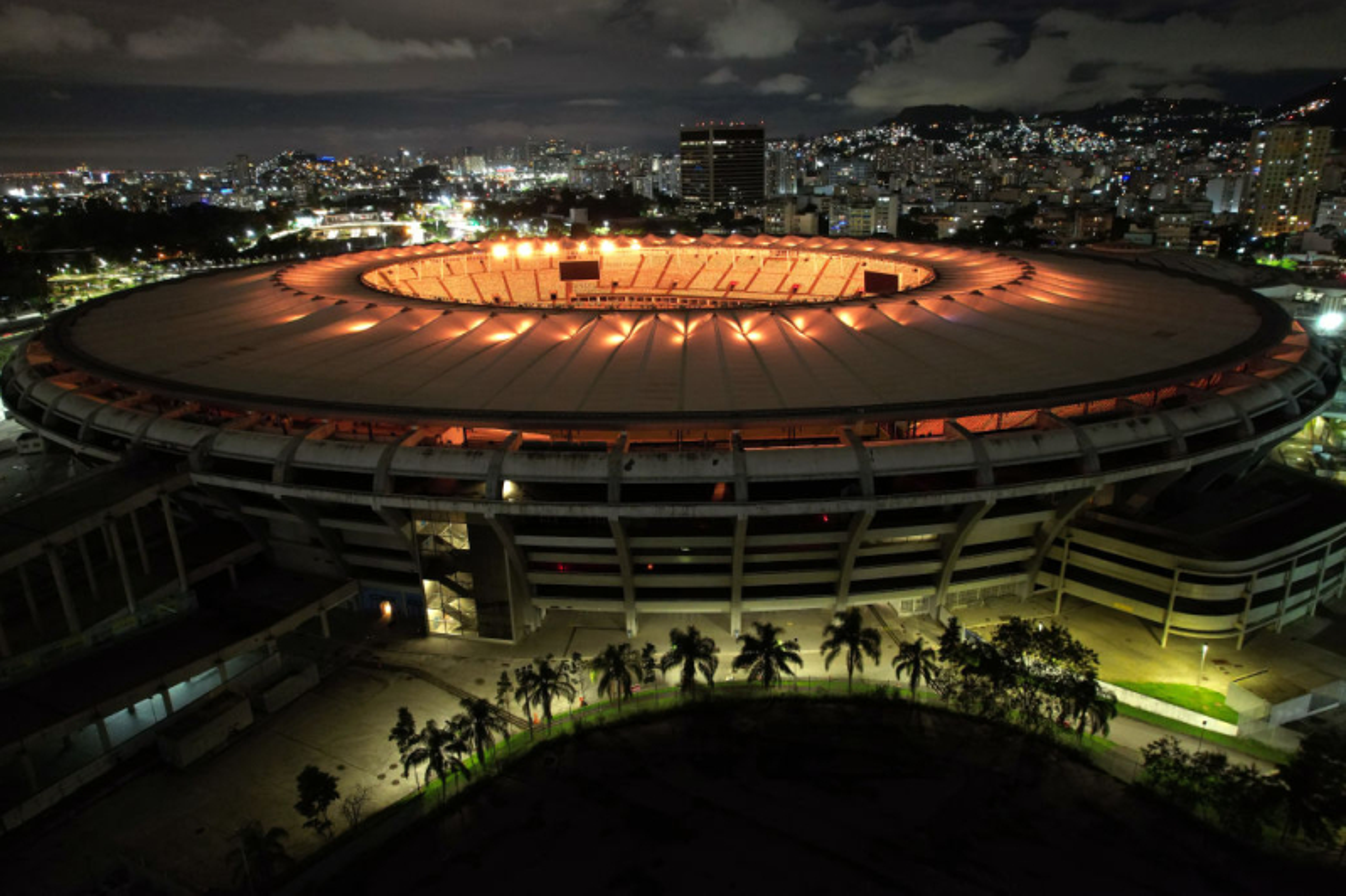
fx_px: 822
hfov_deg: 78.6
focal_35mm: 22
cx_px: 673
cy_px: 448
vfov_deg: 57.2
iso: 1190
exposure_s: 1/4
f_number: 2.8
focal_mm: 8.38
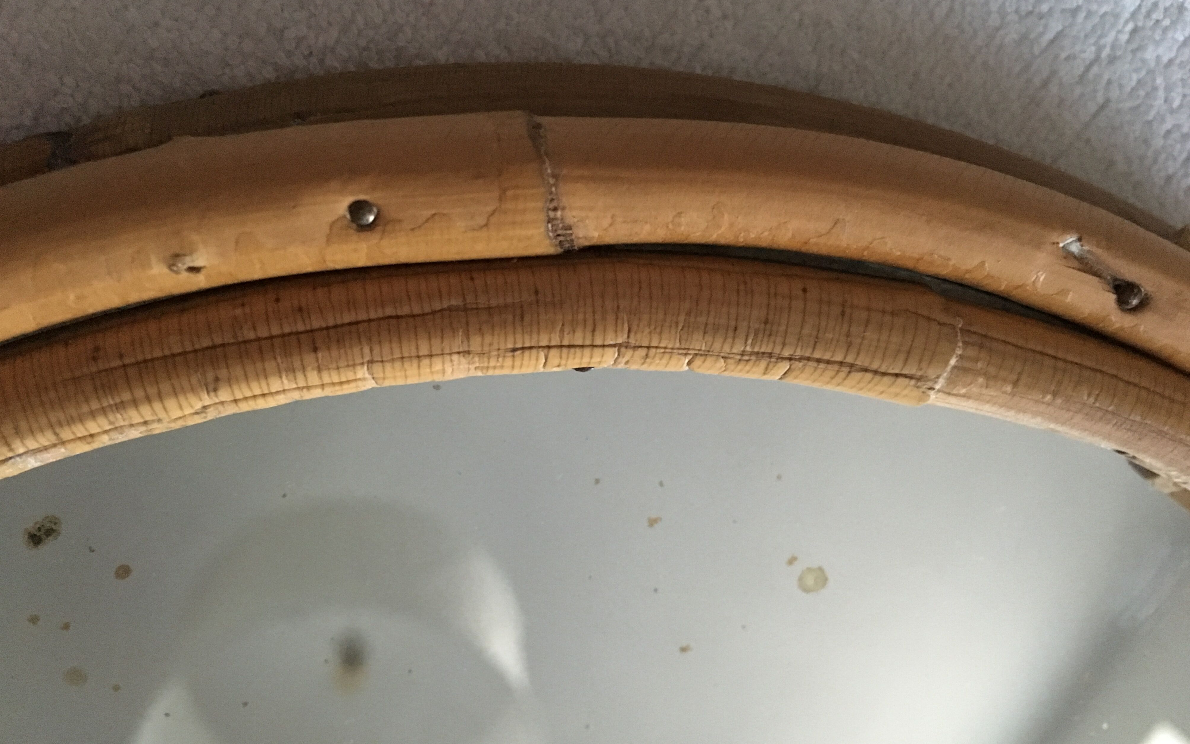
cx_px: 599
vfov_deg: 40.6
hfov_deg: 61.2
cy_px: 410
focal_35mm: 31
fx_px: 1005
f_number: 2.2
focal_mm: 4.15
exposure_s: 1/17
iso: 320
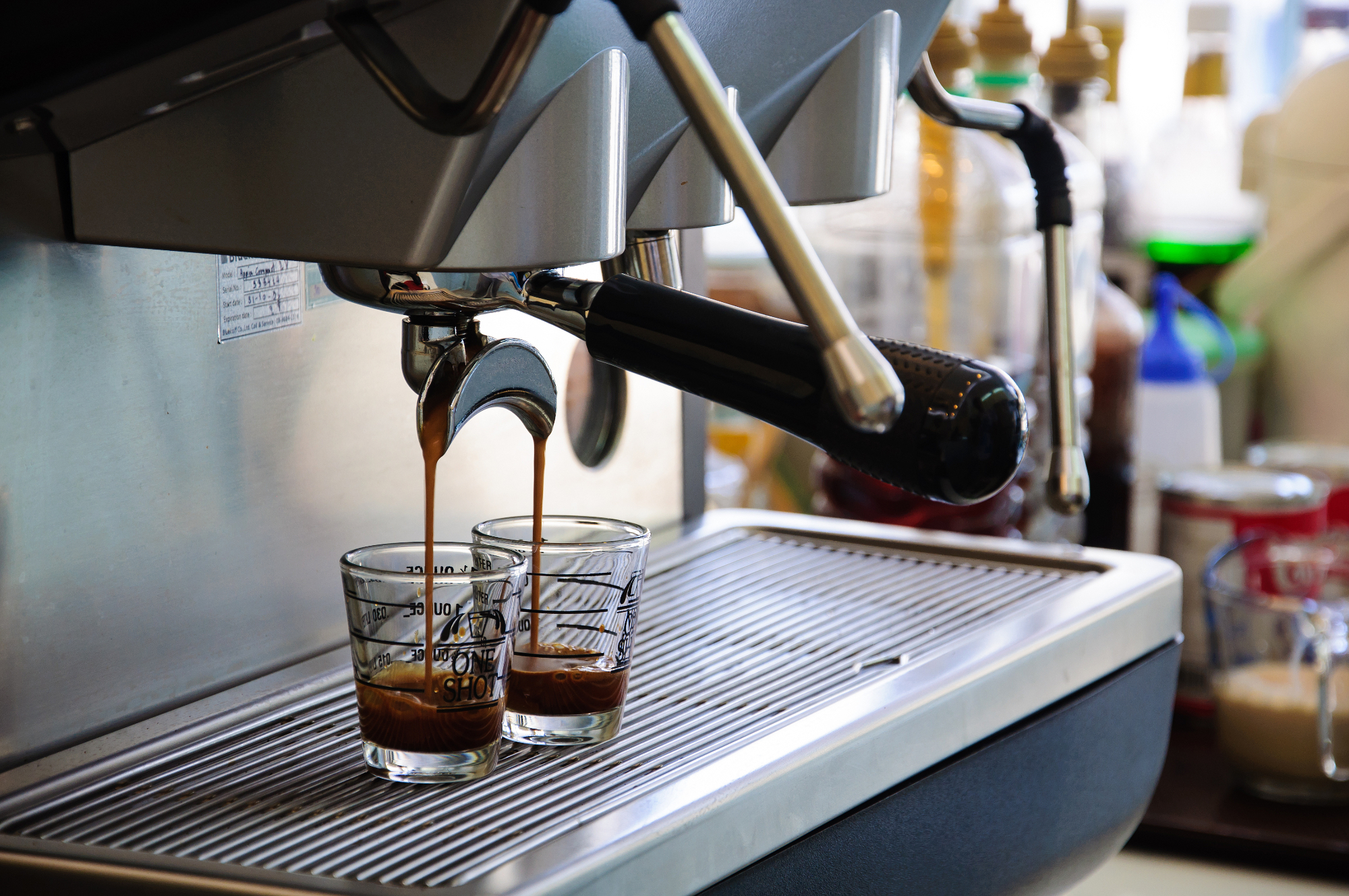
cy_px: 448
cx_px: 674
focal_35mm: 135
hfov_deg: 15.2
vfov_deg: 10.1
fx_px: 5052
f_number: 5.6
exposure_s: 1/20
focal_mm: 90
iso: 200
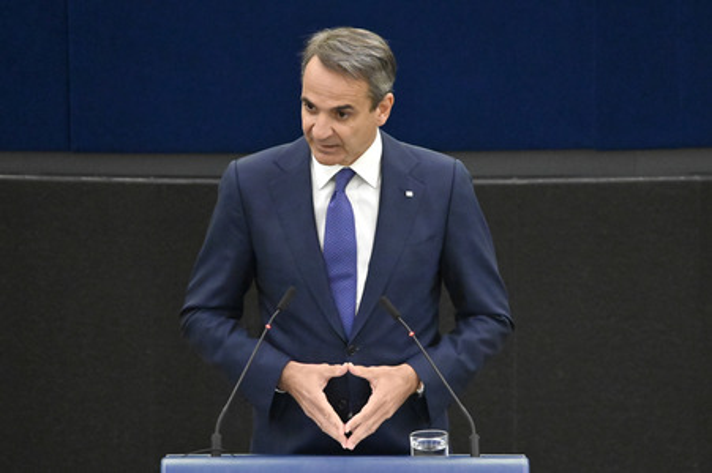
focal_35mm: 600
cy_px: 236
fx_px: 11858
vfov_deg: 2.3
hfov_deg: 3.4
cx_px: 356
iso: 10000
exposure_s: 1/640
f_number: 6.3
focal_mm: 600
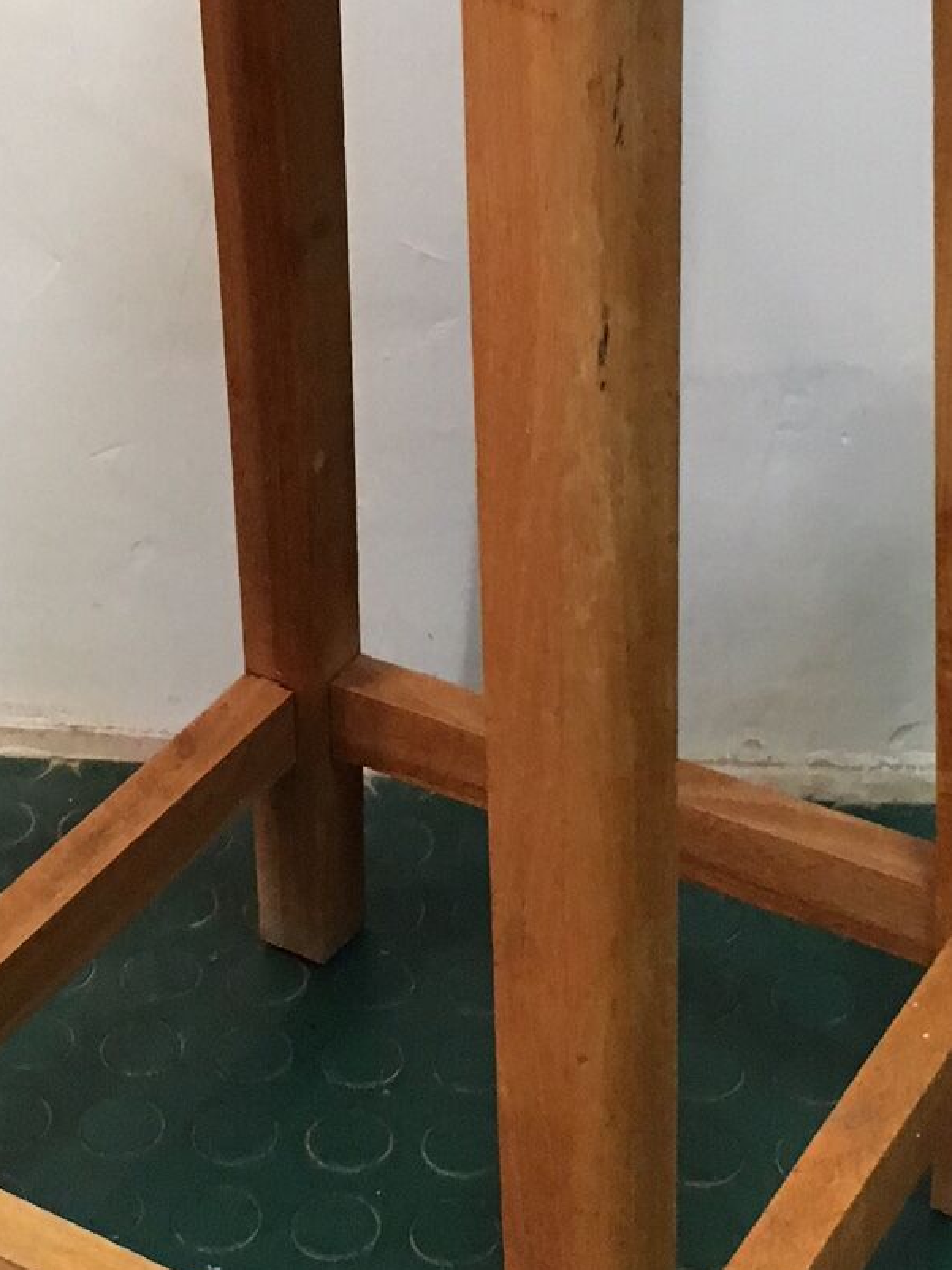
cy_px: 629
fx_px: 2676
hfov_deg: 20.1
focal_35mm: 73
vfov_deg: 26.7
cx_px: 379
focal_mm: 4.15
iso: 200
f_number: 2.2
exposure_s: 1/25
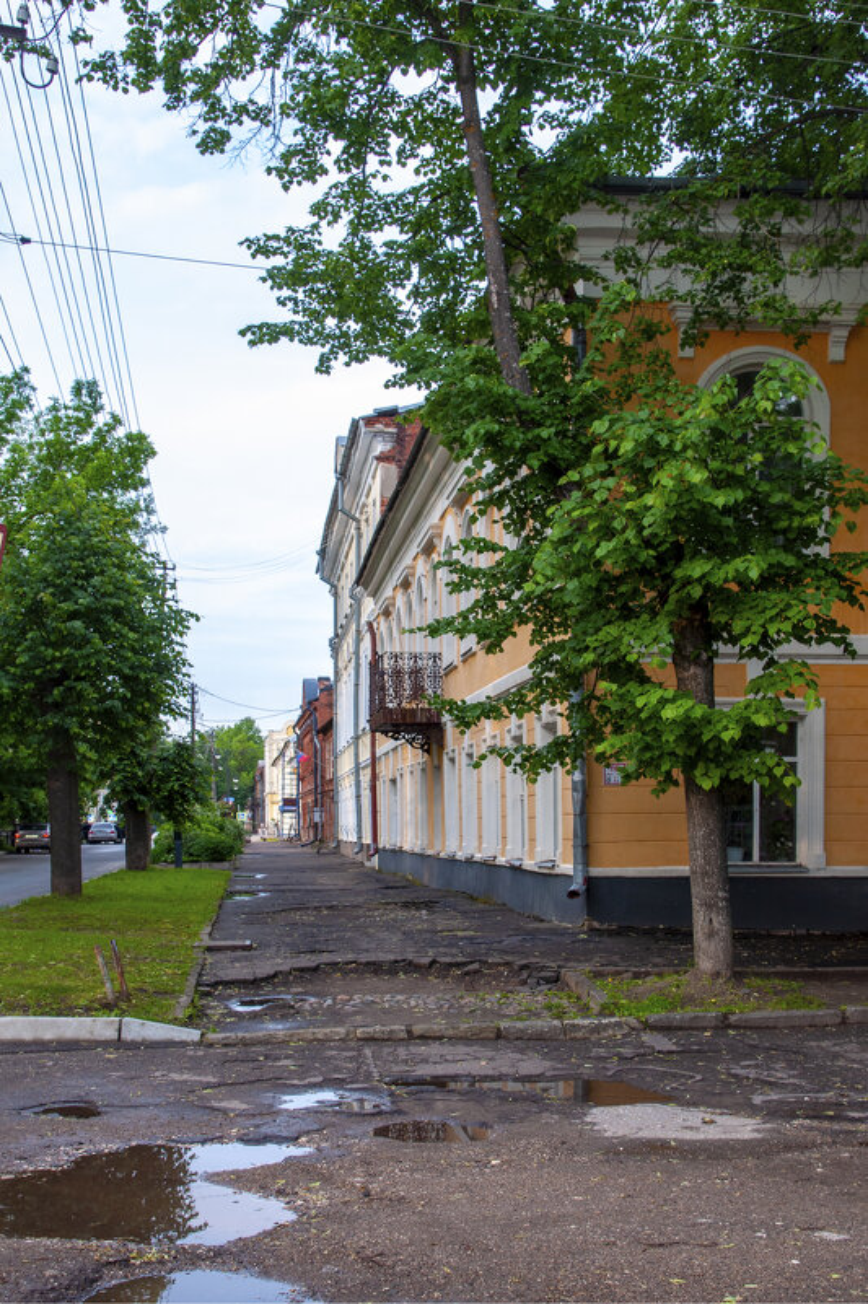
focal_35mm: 39
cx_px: 434
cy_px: 652
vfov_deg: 49.6
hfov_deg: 34.2
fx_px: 1412
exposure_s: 1/200
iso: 640
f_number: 7.1
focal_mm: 26
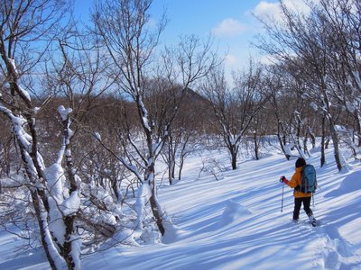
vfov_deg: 32.2
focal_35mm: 45
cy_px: 135
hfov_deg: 42.1
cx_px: 180
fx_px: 469
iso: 160
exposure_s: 1/1250
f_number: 5
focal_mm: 8.1
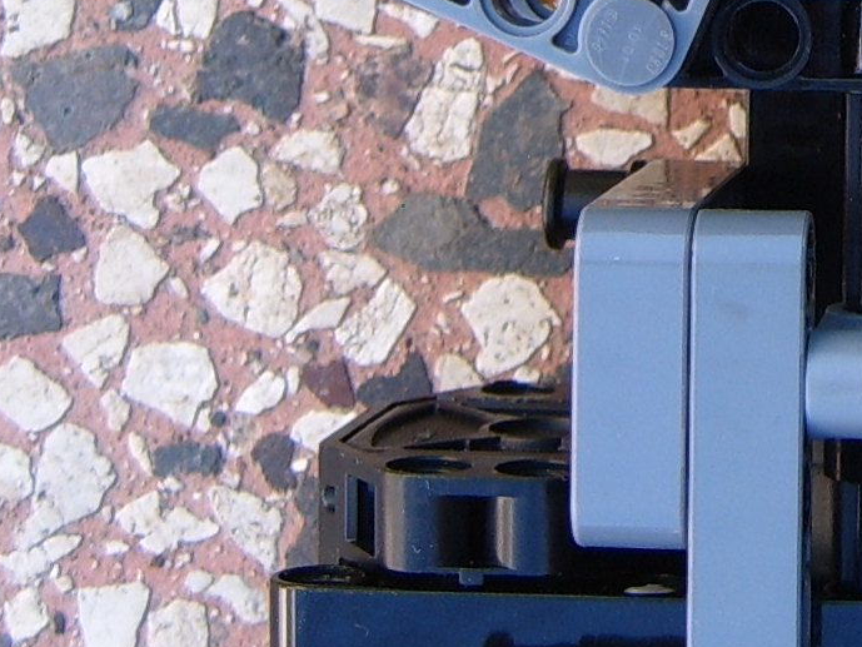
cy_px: -249
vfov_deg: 12.6
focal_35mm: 113
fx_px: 2814
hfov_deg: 16.7
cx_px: 1016
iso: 63
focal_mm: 5.8
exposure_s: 1/90
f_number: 2.8
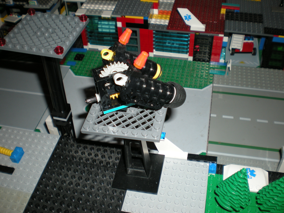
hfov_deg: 49.0
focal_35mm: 38
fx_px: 312
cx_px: 142
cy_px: 106
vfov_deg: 37.7
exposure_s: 1/60
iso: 64
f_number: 3.1
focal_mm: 6.3
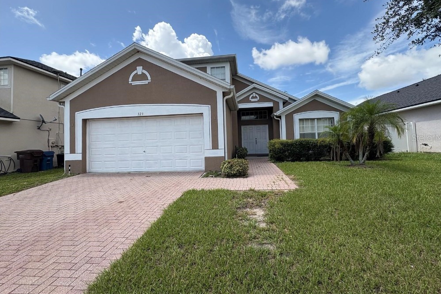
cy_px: 137
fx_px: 184
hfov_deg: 100.4
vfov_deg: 77.3
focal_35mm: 15
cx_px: 226
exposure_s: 1/1256
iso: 50
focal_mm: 2.22
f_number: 2.2
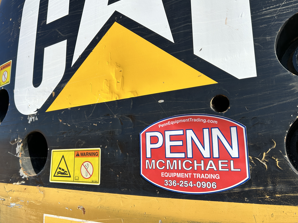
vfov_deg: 49.7
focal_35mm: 28
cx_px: 147
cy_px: 116
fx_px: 241
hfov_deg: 63.4
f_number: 1.5
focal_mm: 5.7
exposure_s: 1/3704
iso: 50
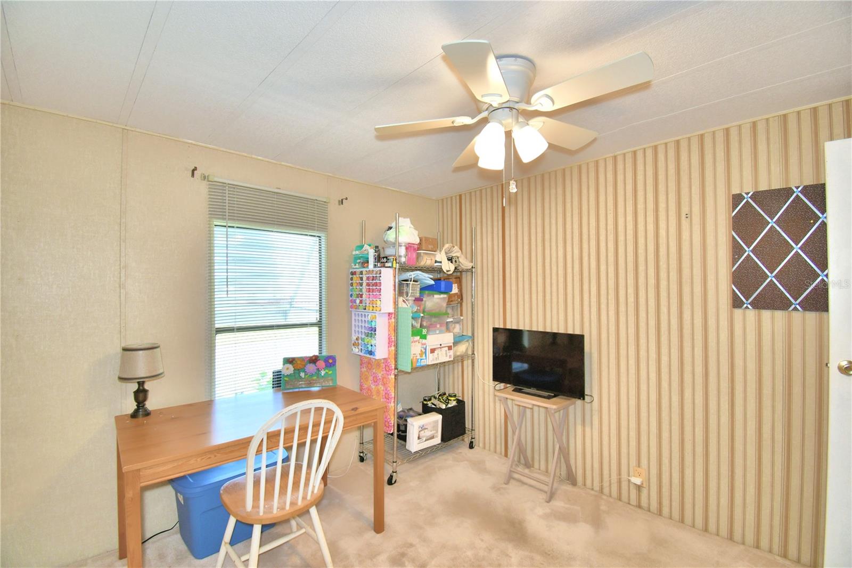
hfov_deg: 100.4
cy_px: 284
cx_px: 426
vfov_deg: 77.3
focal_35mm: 15
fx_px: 355
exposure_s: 1/50
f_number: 4.5
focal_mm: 10
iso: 200
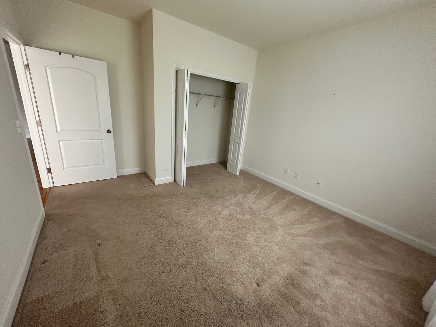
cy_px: 164
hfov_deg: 102.1
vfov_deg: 85.7
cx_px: 218
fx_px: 176
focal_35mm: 14
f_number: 2.2
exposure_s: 1/60
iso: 400
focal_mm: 2.22
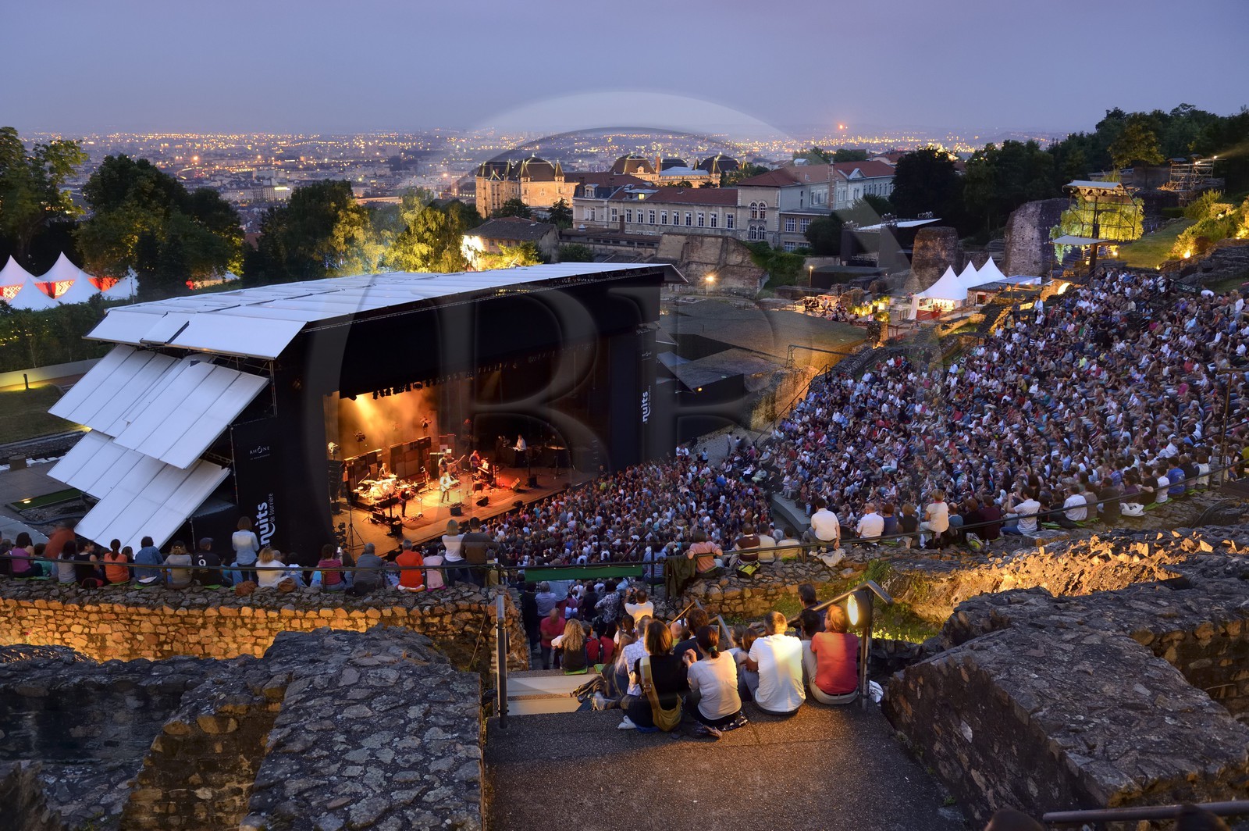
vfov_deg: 41.0
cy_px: 416
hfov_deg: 58.8
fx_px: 1109
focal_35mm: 32
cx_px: 624
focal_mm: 32
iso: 1000
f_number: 4.5
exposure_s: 1/2
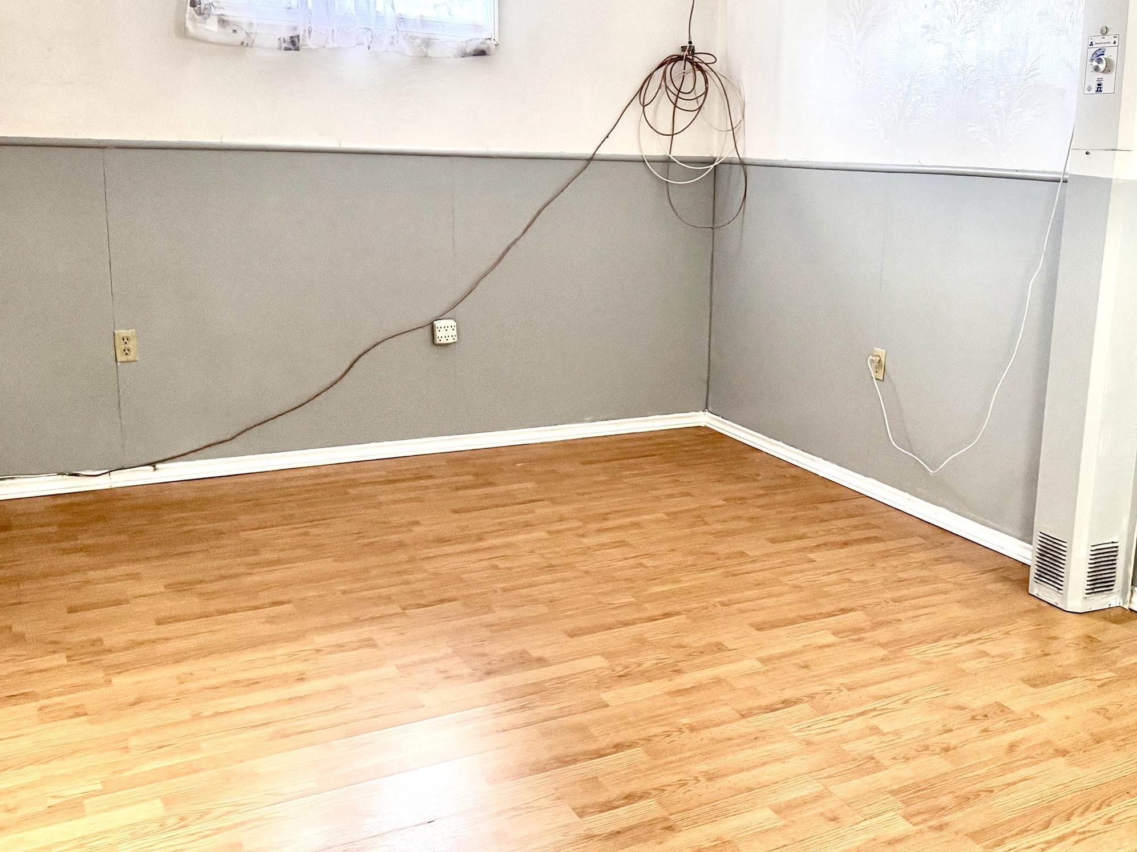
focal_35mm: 37
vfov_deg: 38.6
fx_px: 1215
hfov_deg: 49.6
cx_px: 720
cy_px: 384
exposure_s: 1/60
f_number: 1.78
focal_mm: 6.76
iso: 320
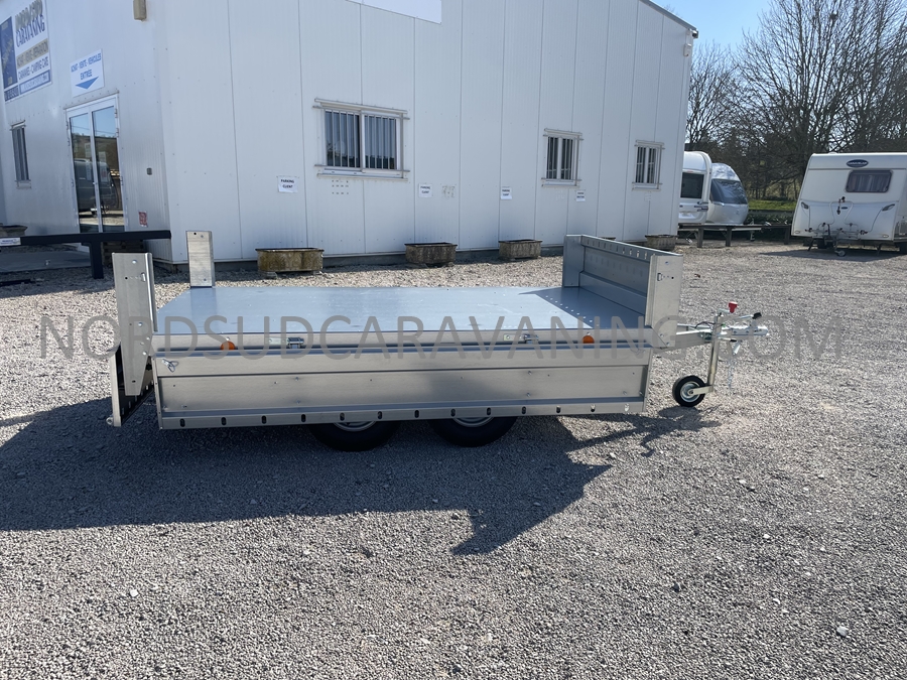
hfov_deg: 67.3
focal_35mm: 26
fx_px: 681
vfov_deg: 53.1
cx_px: 454
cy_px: 340
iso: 32
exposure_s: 1/3205
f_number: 1.6
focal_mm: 4.2
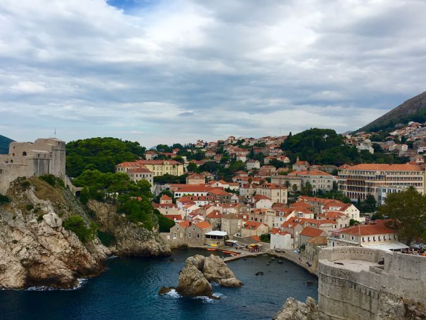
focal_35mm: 39
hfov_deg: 47.7
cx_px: 183
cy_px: 164
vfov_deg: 36.8
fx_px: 480
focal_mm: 4.15
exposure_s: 1/1202
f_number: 2.2
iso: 25
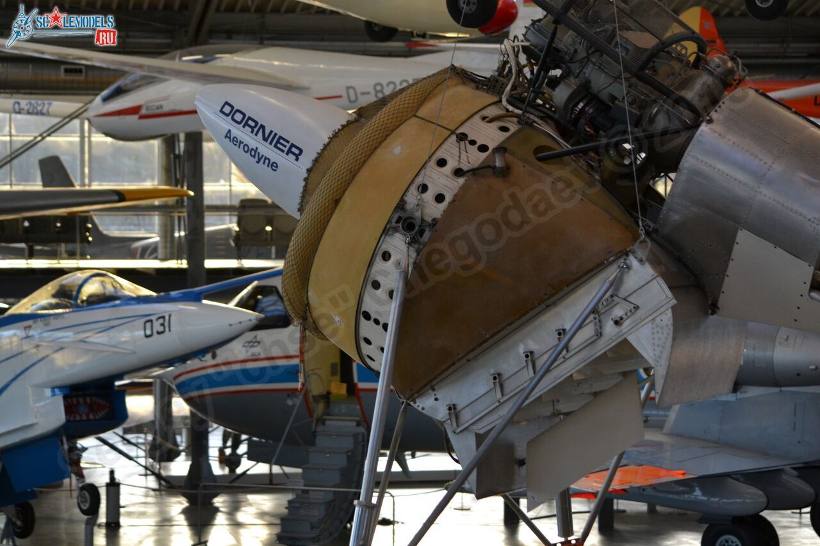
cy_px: 273
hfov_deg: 17.5
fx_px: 2664
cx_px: 410
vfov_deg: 11.7
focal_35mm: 117
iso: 640
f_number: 4.5
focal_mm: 78
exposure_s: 1/60
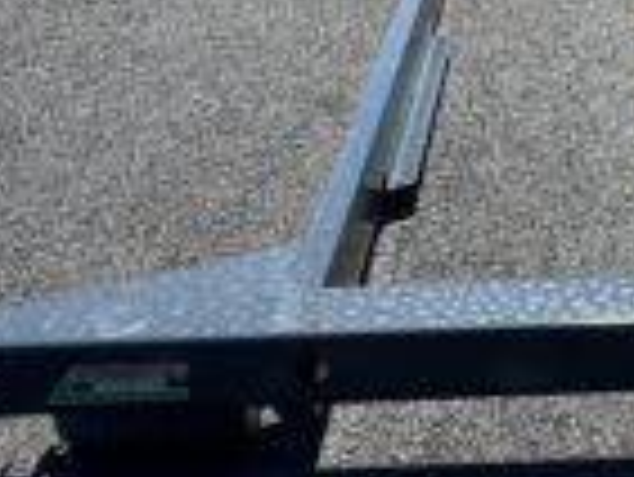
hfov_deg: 27.4
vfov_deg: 20.5
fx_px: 1246
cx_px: 585
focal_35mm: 68
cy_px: -63
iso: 80
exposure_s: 1/3861
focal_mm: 6.86
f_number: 1.78
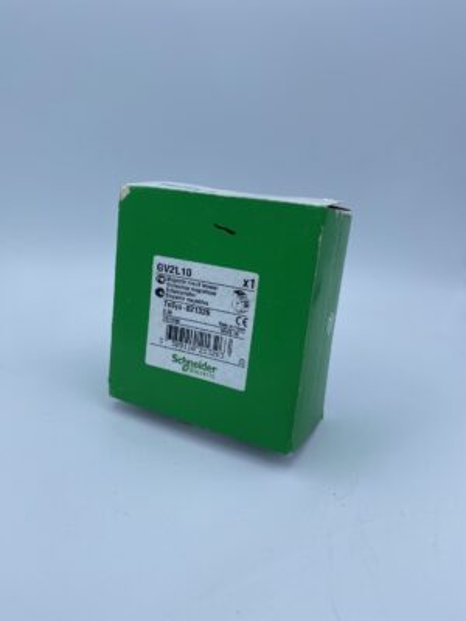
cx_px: 233
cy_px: 310
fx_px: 467
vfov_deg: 67.3
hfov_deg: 53.1
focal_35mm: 26
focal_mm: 4.25
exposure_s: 1/1346
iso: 32
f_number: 1.8
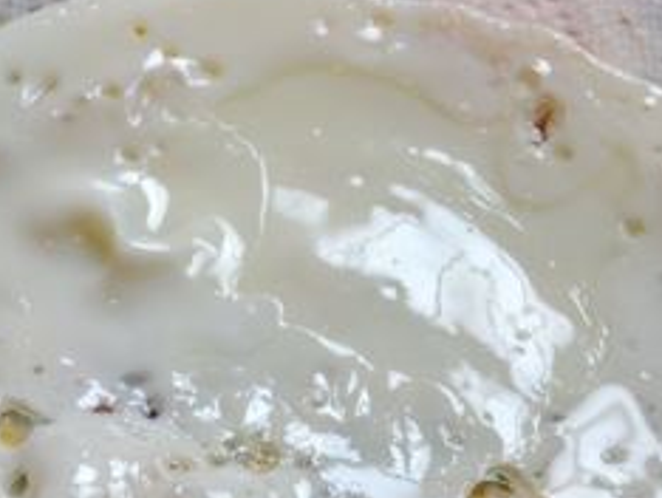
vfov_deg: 11.7
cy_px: 475
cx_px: 327
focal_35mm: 126
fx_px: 2412
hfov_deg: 15.6
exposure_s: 1/80
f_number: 4.8
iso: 400
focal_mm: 32
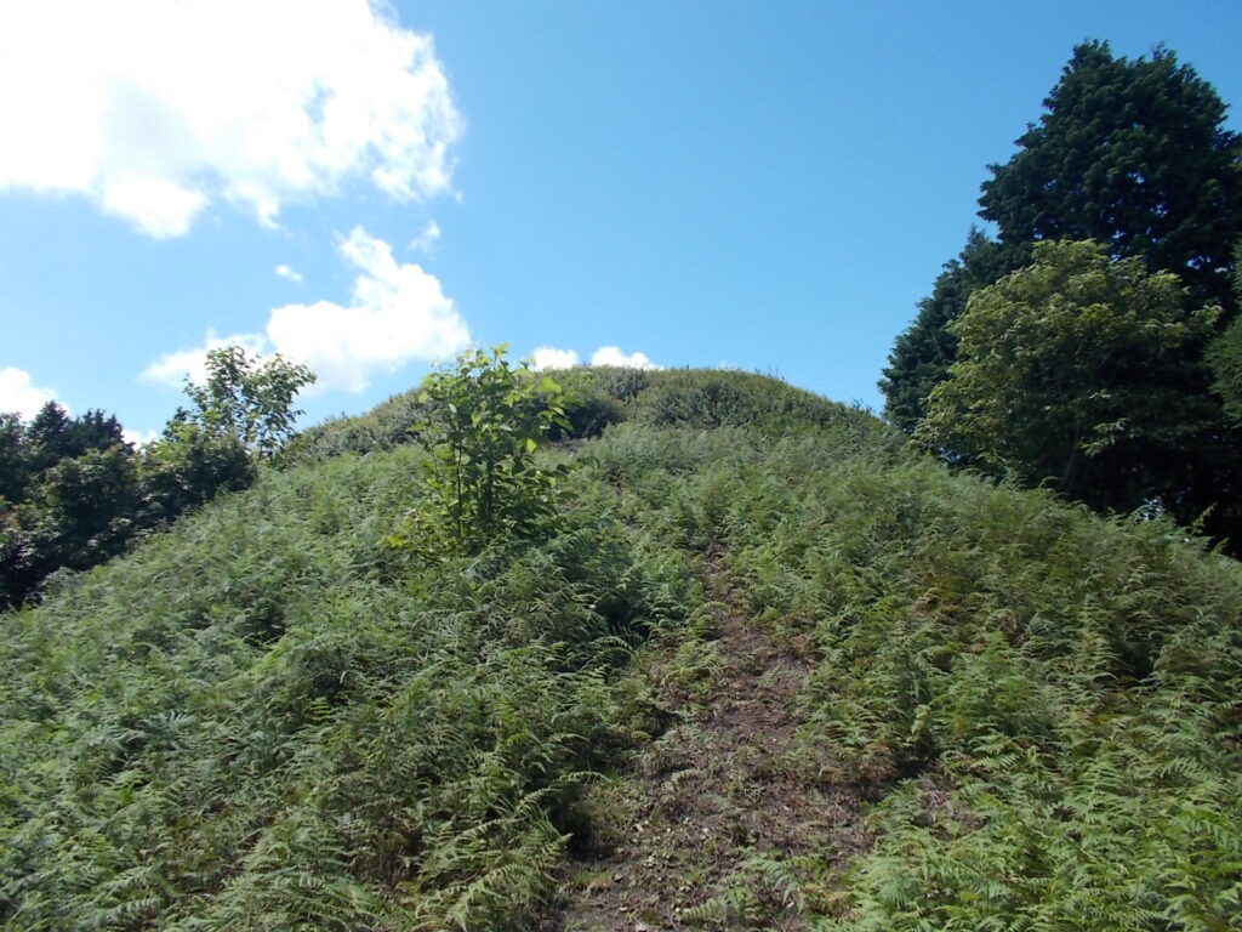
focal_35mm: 26
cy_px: 466
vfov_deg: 53.1
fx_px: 933
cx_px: 621
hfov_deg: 67.3
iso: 80
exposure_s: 1/100
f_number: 8
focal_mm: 4.6
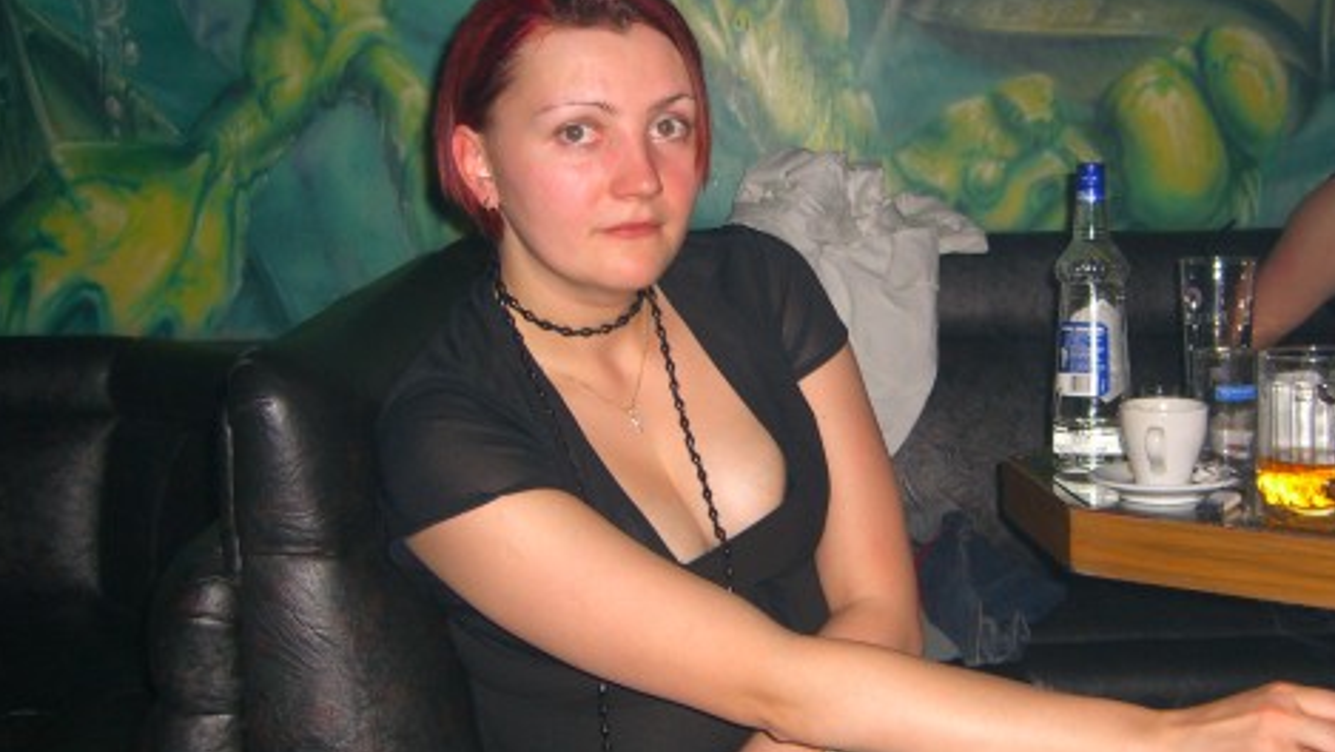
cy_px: 399
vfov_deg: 22.6
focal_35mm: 53
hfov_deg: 38.9
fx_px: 1876
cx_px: 837
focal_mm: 7.9
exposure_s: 1/60
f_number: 2.8
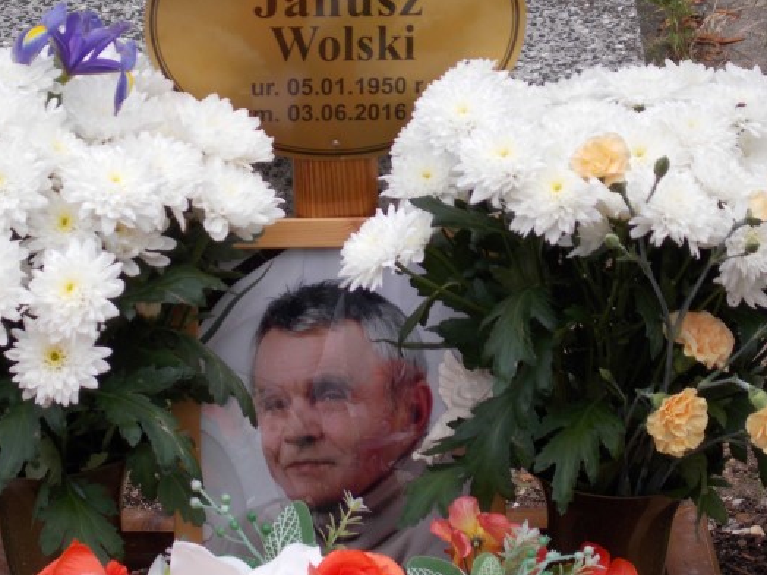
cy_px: 249
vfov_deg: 10.7
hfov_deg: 14.3
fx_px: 3058
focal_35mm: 138
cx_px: 337
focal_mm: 20.1
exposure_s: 1/200
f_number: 6
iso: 80
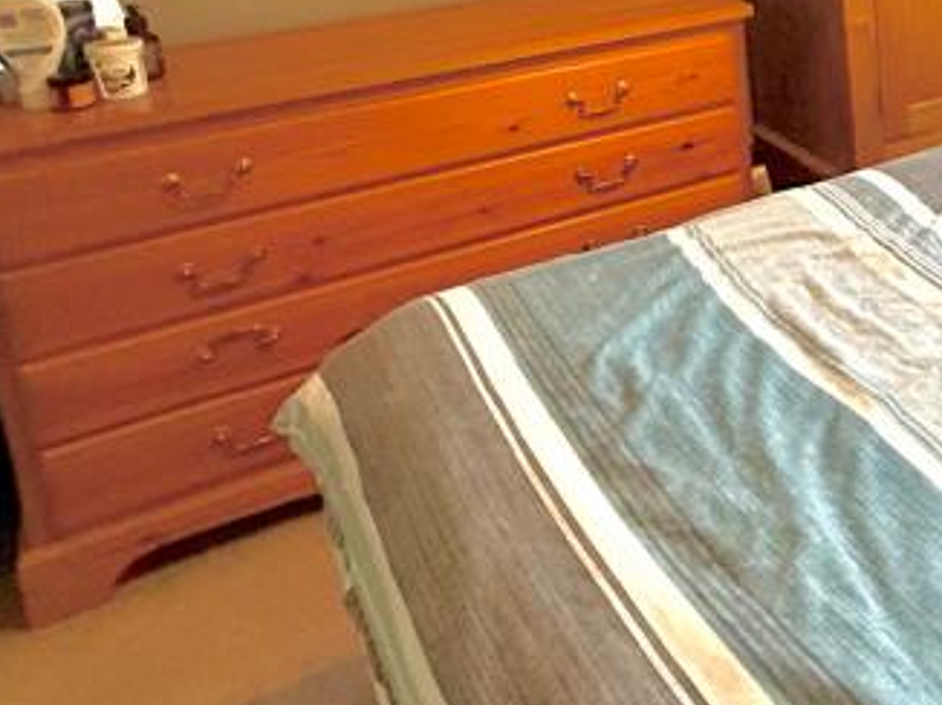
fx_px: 1196
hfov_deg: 32.4
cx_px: 1225
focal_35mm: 44
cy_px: -38
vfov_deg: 30.0
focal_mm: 2.22
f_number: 2.2
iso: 200
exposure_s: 1/50
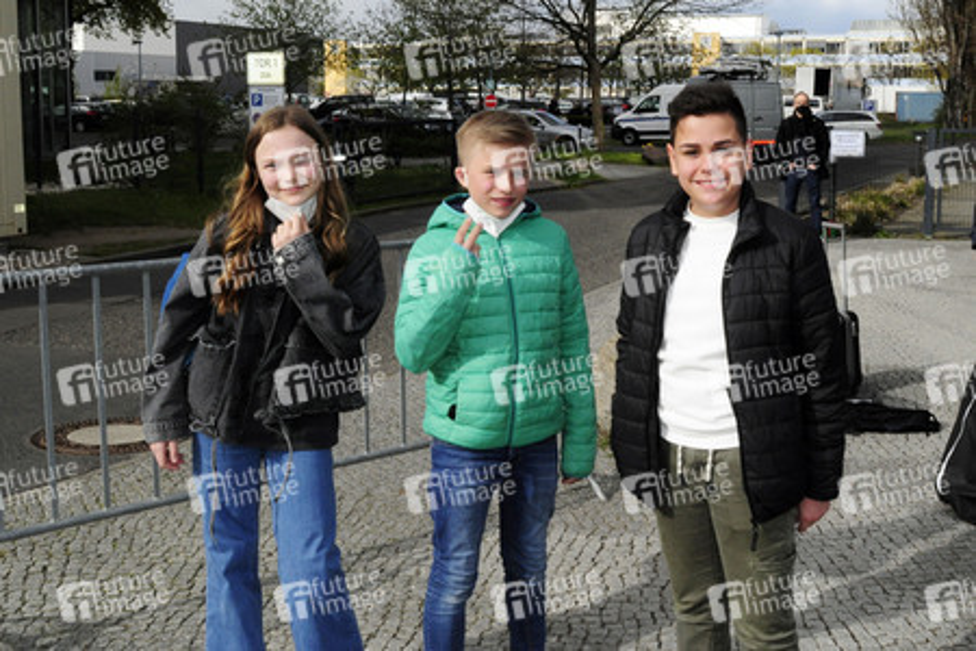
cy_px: 326
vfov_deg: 35.5
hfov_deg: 51.3
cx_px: 488
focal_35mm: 38
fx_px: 1017
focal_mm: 25
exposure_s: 1/200
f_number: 25
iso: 800
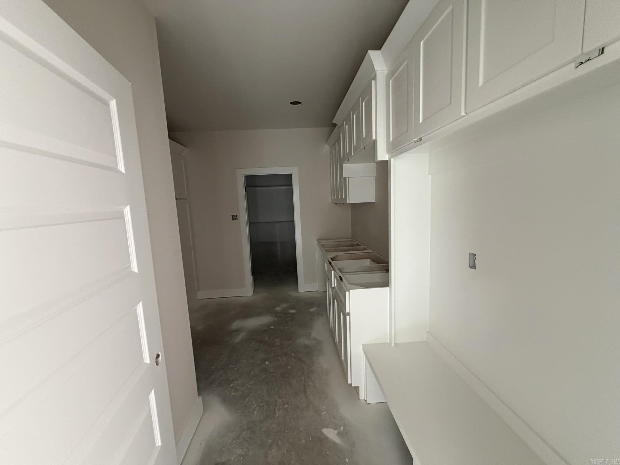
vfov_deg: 85.7
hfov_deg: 102.1
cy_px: 232
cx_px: 310
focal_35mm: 14
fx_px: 251
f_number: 2.2
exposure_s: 1/60
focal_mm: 2.22
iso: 400
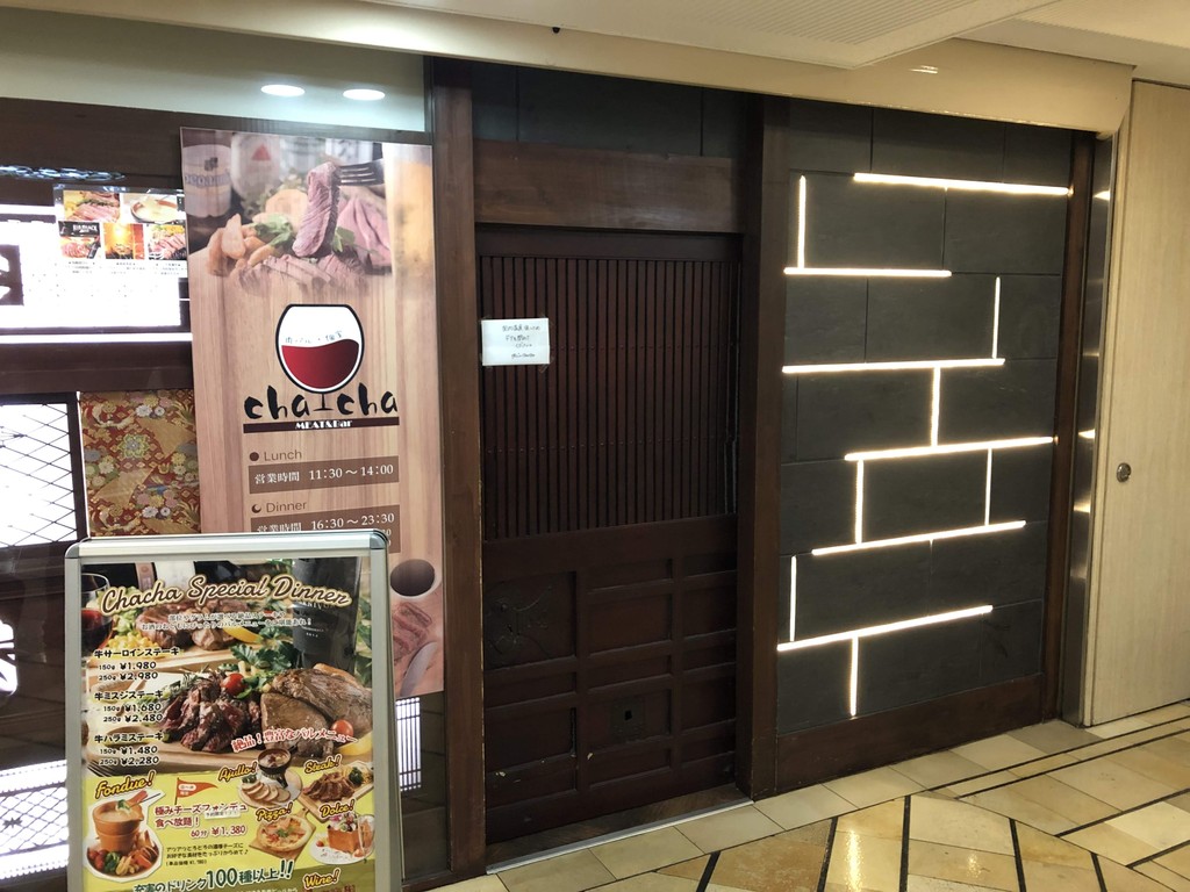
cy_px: 446
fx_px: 963
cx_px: 595
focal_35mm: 28
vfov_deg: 49.7
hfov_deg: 63.4
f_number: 1.8
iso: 100
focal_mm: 3.99
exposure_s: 1/8
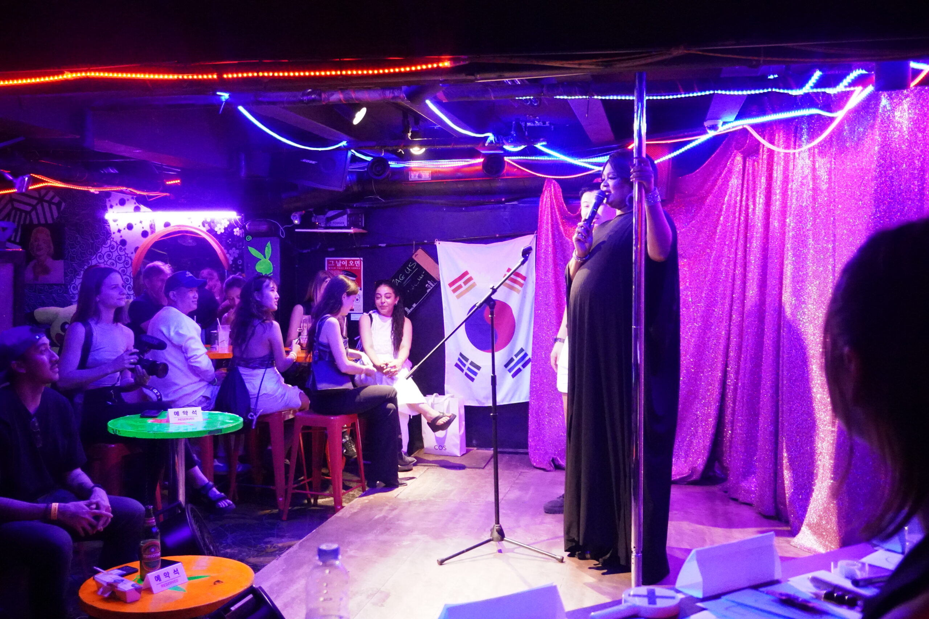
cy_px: 310
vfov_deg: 38.4
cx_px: 464
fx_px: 890
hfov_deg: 55.1
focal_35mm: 34
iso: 12800
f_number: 4.5
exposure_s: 1/250
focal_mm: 23
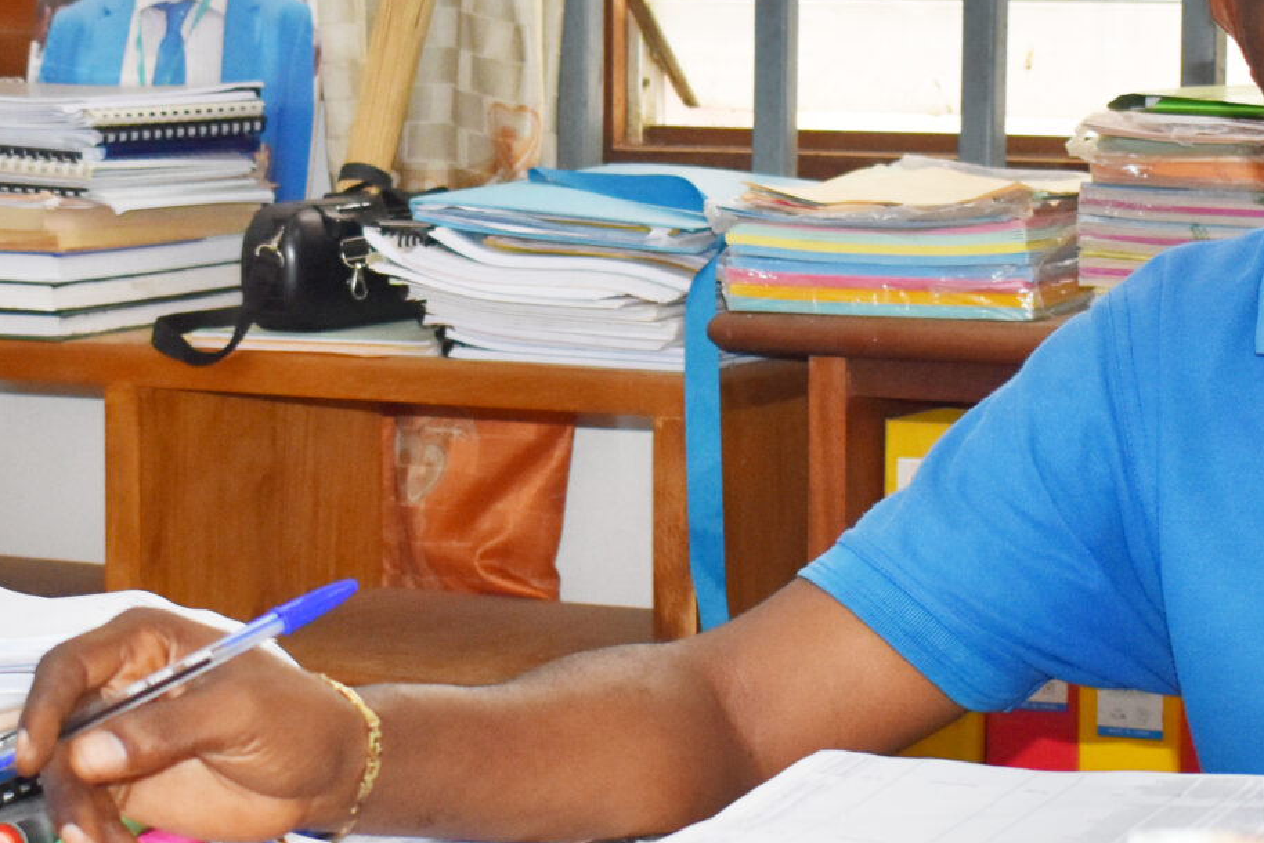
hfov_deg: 18.0
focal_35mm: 113
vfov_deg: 12.1
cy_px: 354
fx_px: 3983
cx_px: 459
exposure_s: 1/125
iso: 800
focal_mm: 27
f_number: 4
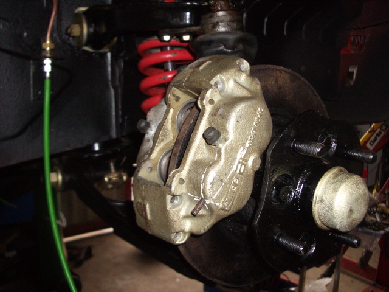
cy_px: 146
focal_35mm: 35
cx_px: 194
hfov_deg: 52.6
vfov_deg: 40.7
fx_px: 393
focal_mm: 5.8
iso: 200
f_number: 2.6
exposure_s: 1/60
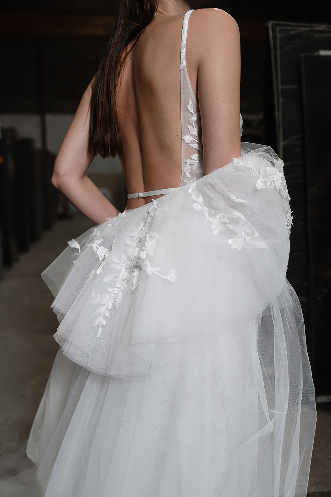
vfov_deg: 54.4
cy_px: 248
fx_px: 483
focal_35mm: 35
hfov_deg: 37.9
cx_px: 166
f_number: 2.8
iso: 500
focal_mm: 35
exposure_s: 1/200
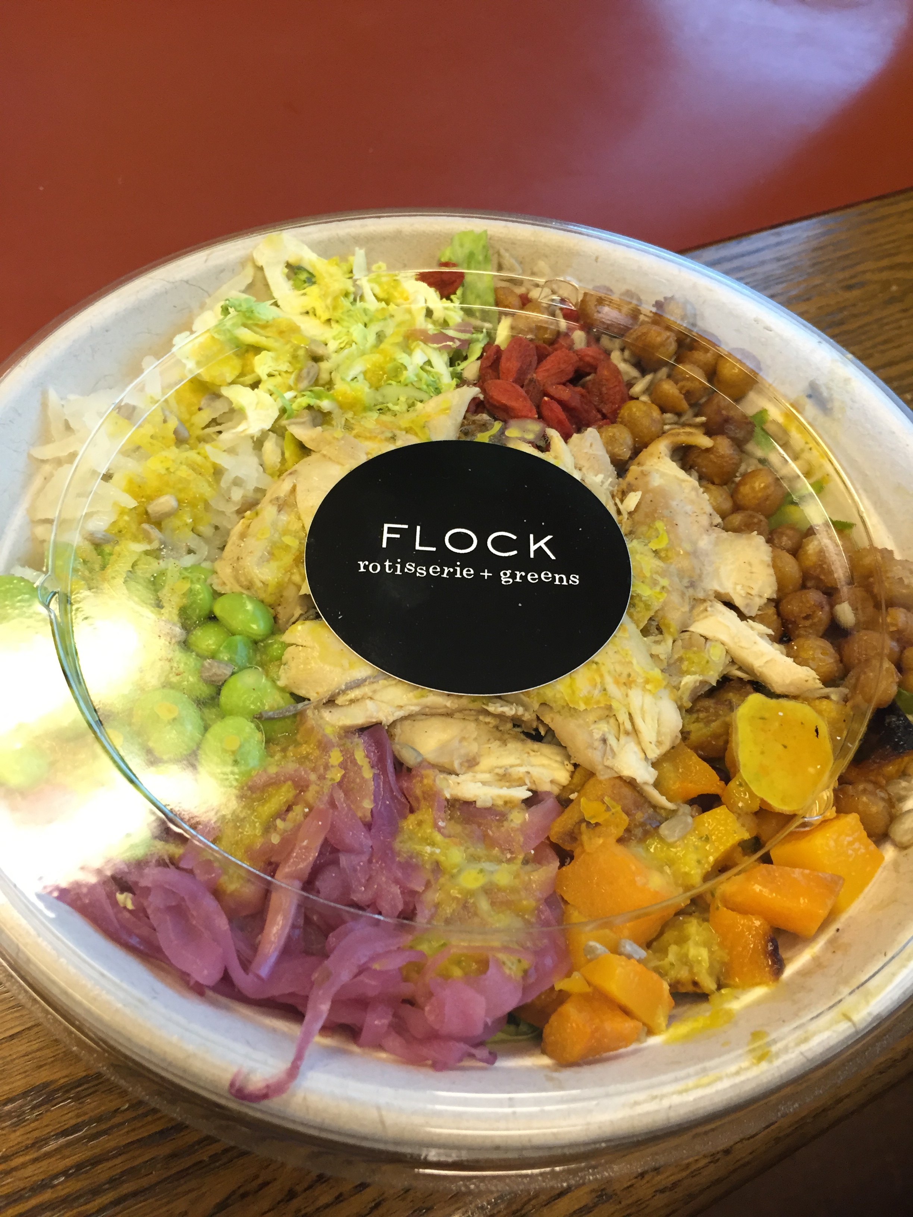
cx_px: 456
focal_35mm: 29
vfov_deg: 61.7
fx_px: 1020
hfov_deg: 48.2
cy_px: 608
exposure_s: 1/30
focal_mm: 4.15
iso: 100
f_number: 2.2
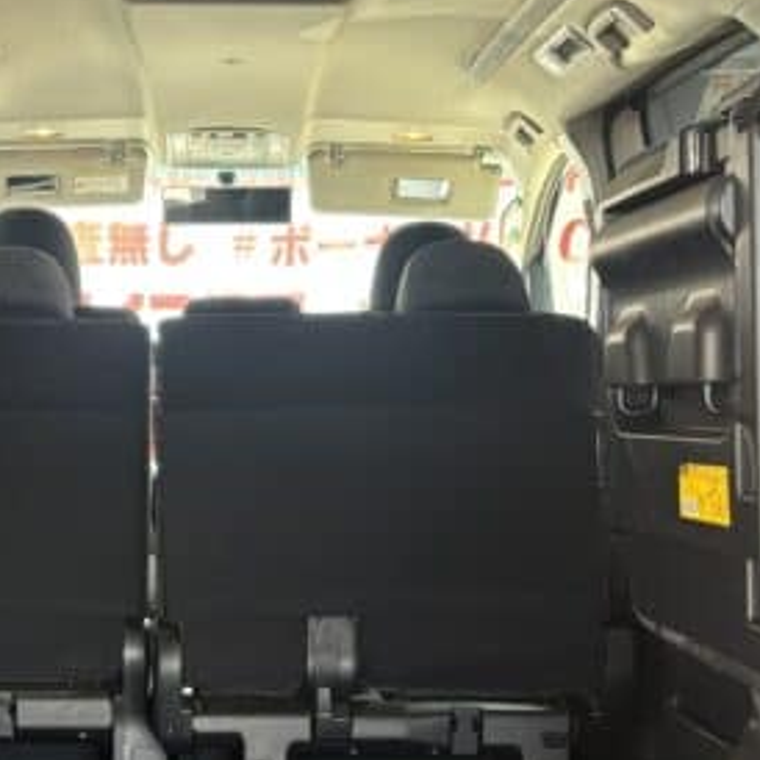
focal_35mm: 67
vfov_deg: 25.1
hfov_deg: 25.5
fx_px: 1664
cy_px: 655
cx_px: 211
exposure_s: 1/64
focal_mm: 5.96
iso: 125
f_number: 1.6
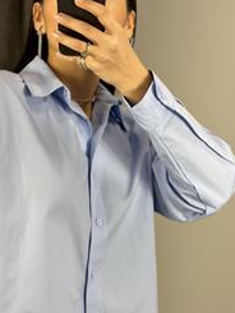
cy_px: 214
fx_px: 733
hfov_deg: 18.2
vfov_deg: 24.0
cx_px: 79
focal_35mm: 81
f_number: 1.78
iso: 80
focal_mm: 6.86
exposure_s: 1/100
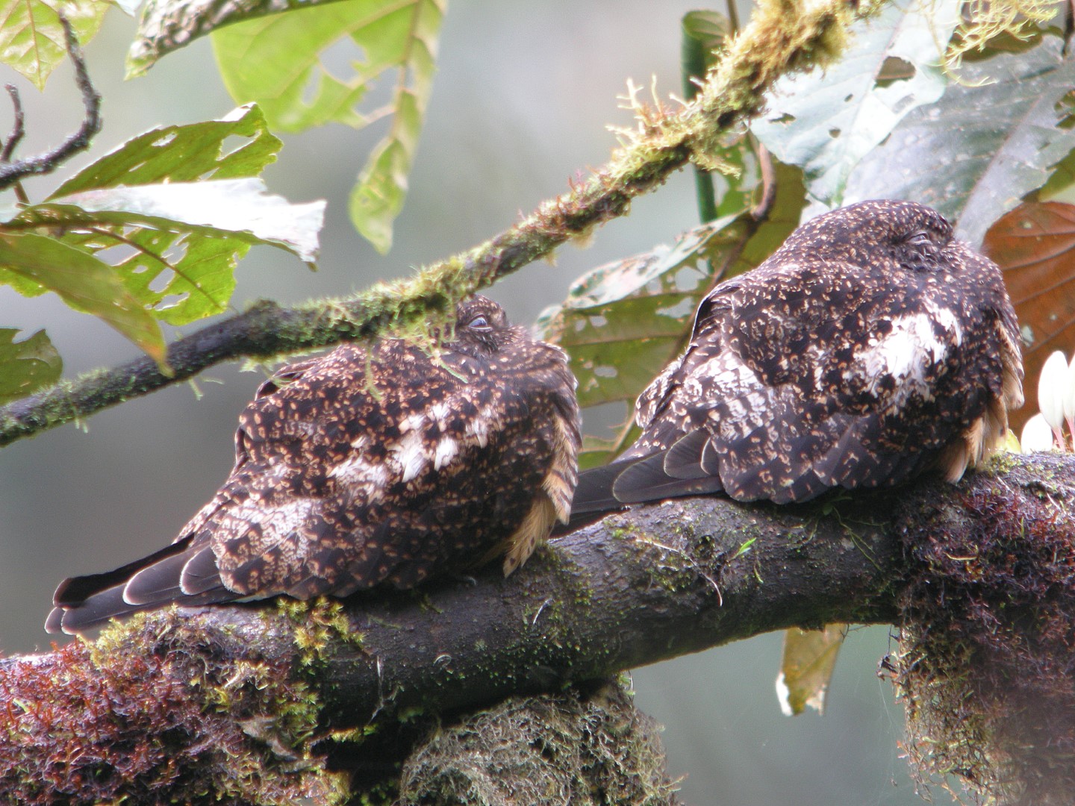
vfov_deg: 14.4
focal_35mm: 103
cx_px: 538
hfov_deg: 19.1
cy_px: 403
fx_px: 3199
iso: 100
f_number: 4.7
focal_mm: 21.5
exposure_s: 1/4.3
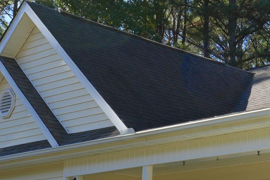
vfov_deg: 12.3
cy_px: 201
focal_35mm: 109
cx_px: 384
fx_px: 817
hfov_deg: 17.2
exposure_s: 1/250
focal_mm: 20
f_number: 8
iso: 160
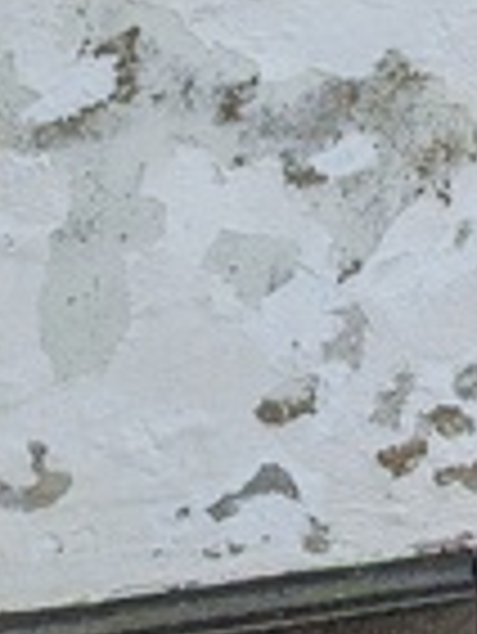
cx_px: 1080
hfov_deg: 11.6
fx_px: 2000
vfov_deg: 16.5
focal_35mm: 109
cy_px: -310
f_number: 1.85
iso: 44
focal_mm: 6.81
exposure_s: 1/311
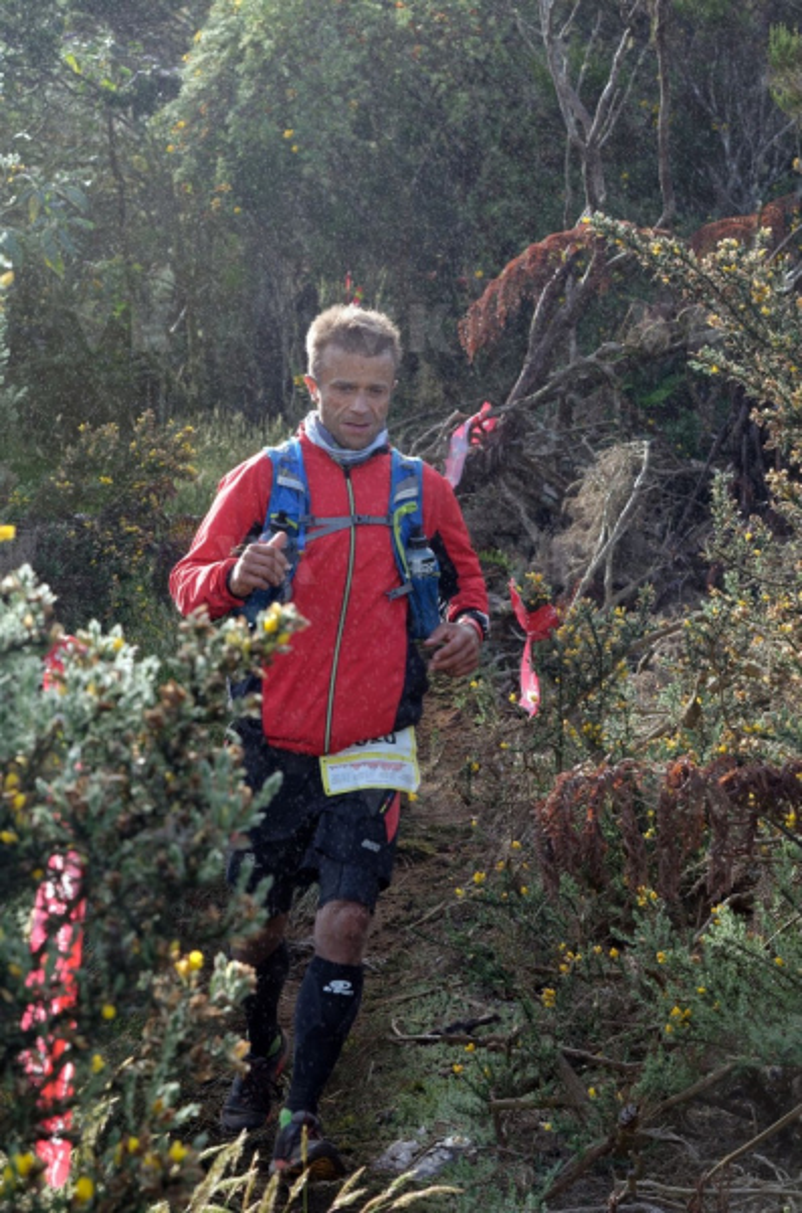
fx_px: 3527
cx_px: 401
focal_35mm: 105
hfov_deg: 13.0
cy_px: 606
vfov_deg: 19.5
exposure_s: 1/200
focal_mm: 70
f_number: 8
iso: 320
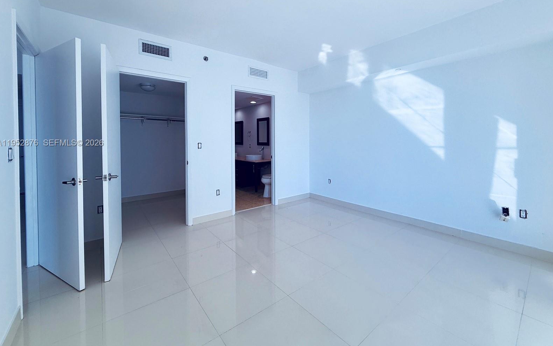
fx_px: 226
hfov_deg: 101.5
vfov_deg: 74.2
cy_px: 143
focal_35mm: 15
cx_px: 274
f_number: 2.2
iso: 50
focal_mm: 2.22
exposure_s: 1/239
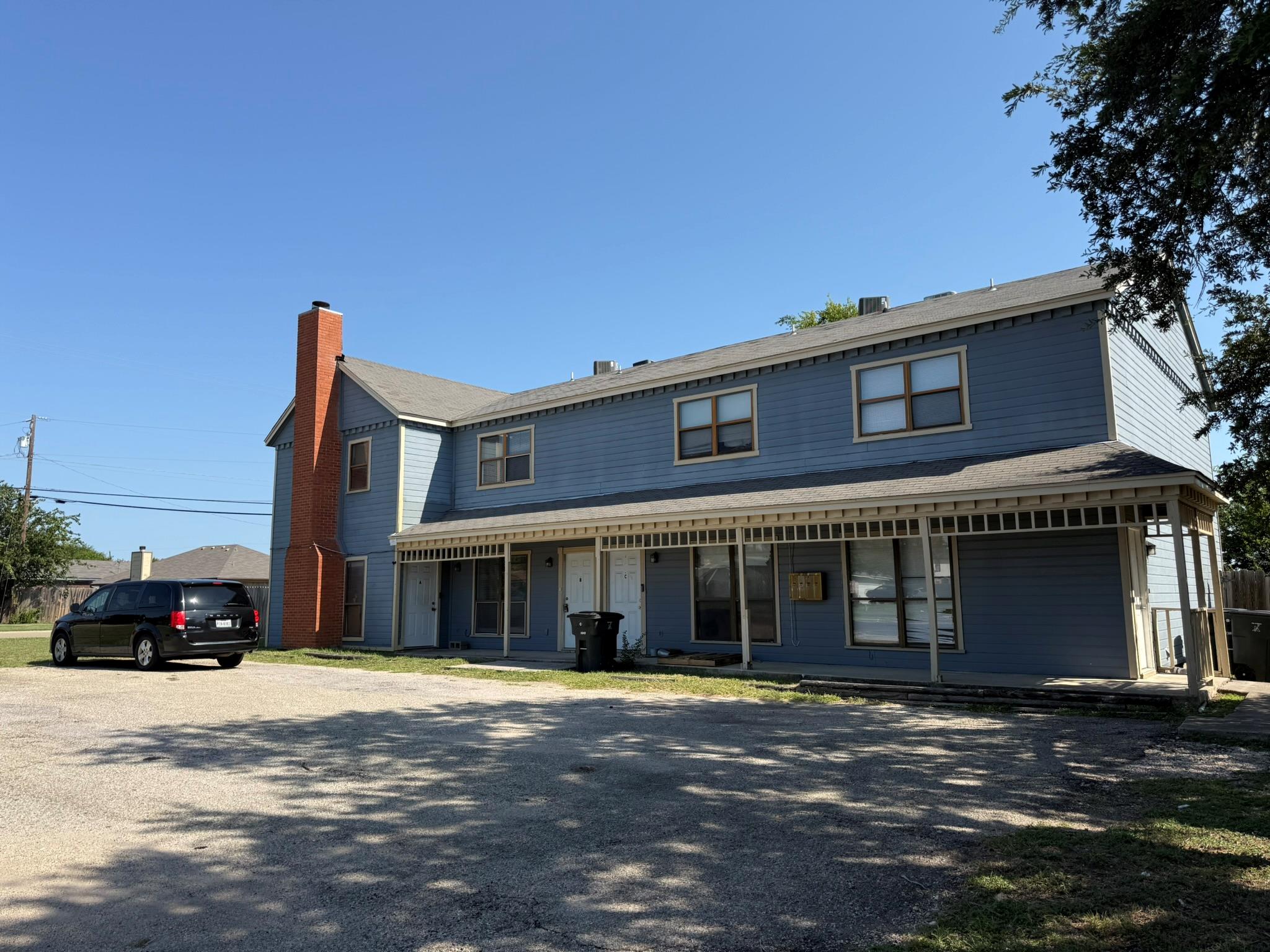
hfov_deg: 71.6
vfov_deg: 56.8
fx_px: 881
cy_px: 476
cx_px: 635
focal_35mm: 24
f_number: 1.78
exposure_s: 1/3584
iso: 80
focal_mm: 6.76
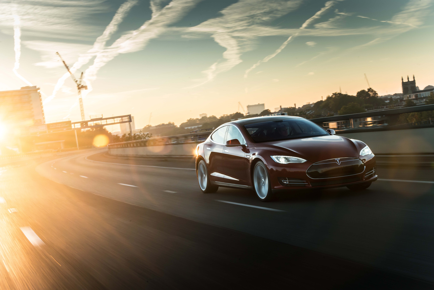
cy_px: 145
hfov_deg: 38.2
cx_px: 217
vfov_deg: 26.0
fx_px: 627
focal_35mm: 52
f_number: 18
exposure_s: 1/25
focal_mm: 52
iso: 400
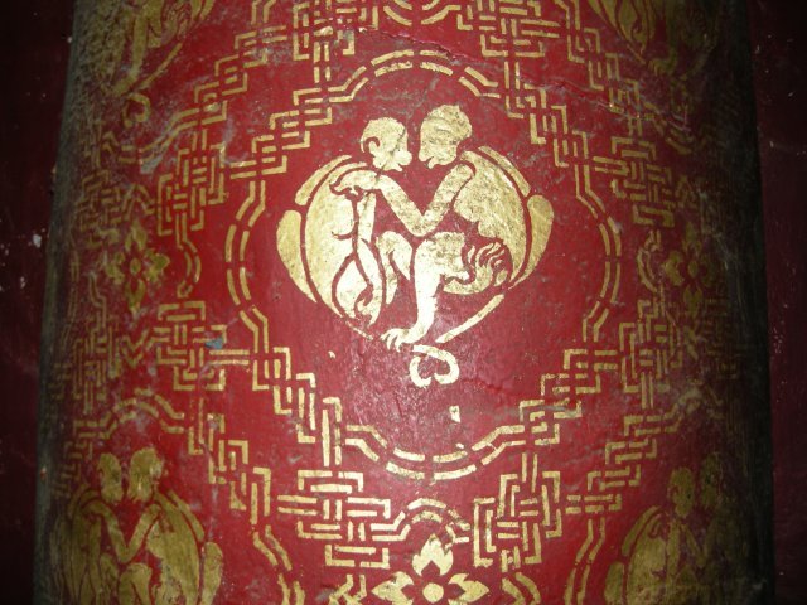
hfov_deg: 51.4
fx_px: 839
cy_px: 302
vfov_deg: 39.7
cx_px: 404
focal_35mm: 36
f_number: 2.7
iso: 64
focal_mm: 7.5
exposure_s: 1/60
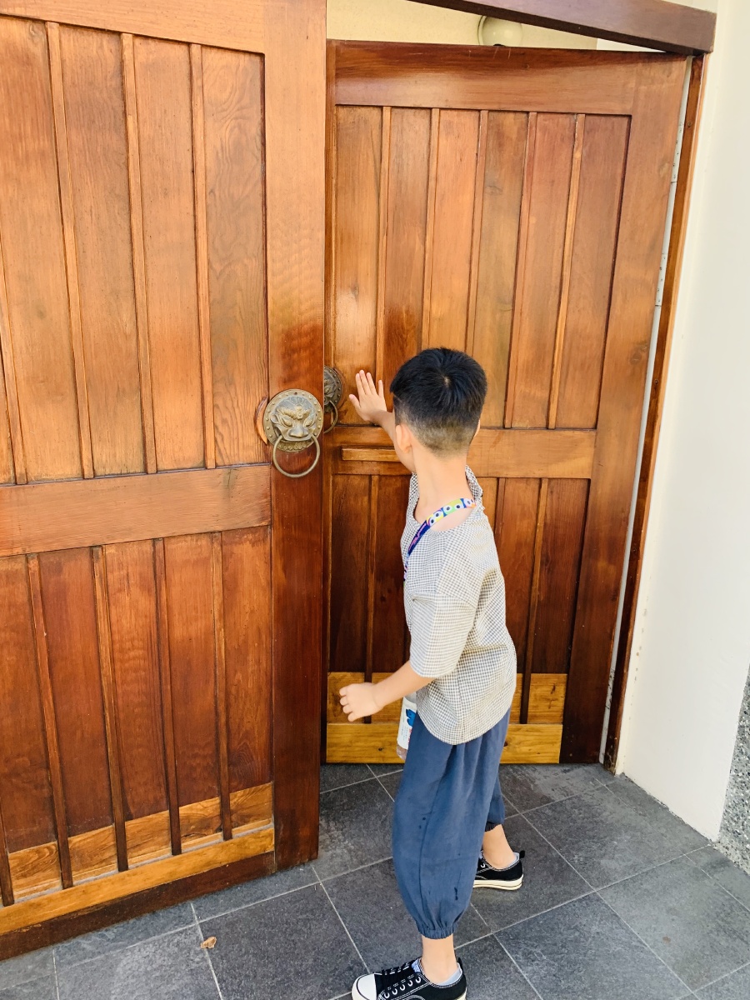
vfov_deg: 67.3
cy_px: 500
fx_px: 751
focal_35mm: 26
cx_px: 375
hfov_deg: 53.1
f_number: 1.8
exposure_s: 1/121
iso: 64
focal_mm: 4.25
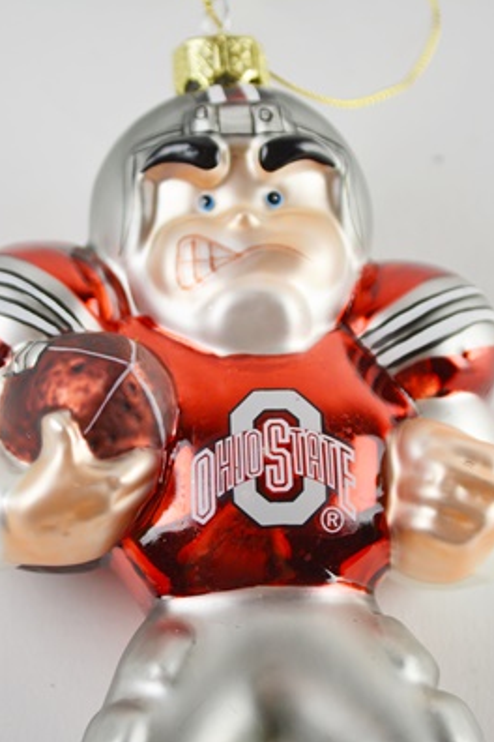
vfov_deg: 18.8
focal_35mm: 109
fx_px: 2243
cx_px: 168
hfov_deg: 12.6
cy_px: 369
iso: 200
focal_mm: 48
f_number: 5.6
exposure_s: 1/125
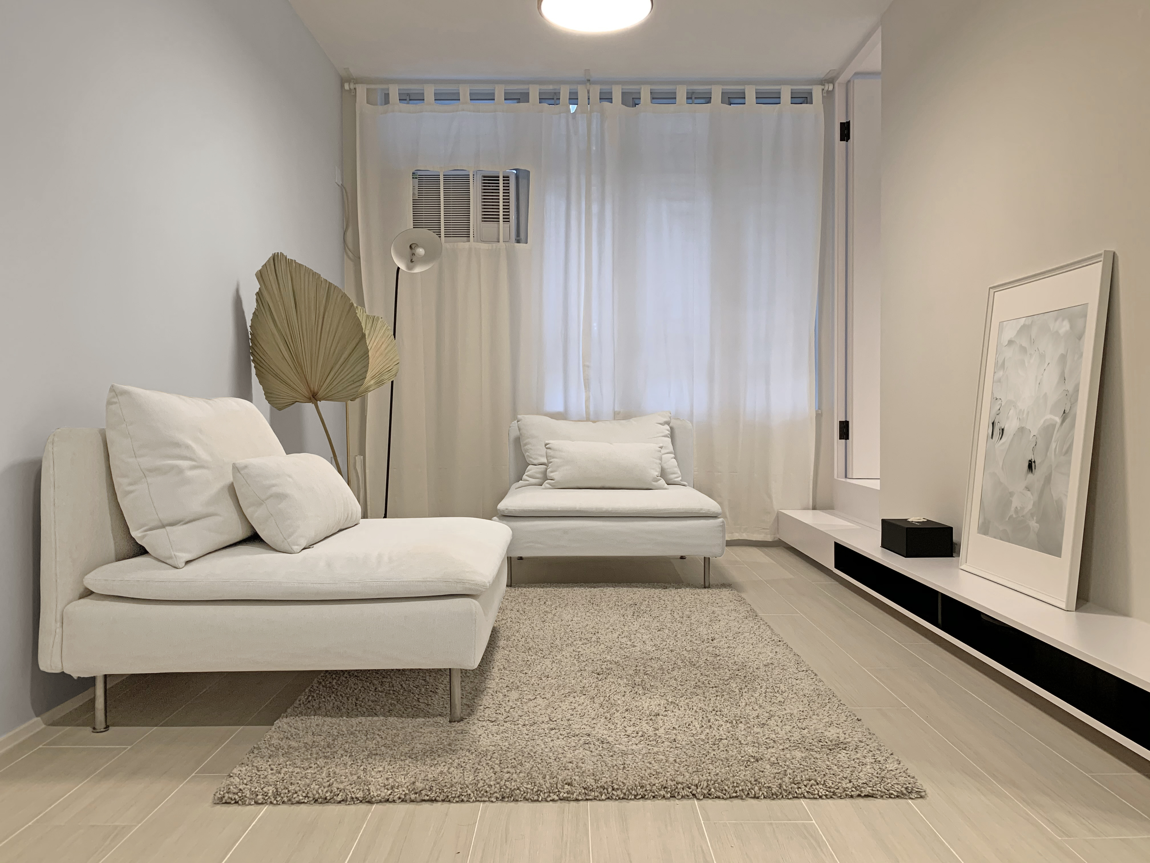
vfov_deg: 53.1
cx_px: 575
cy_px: 432
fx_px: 864
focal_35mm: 26
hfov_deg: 67.3
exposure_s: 1/50
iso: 100
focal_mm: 4.25
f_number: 1.8
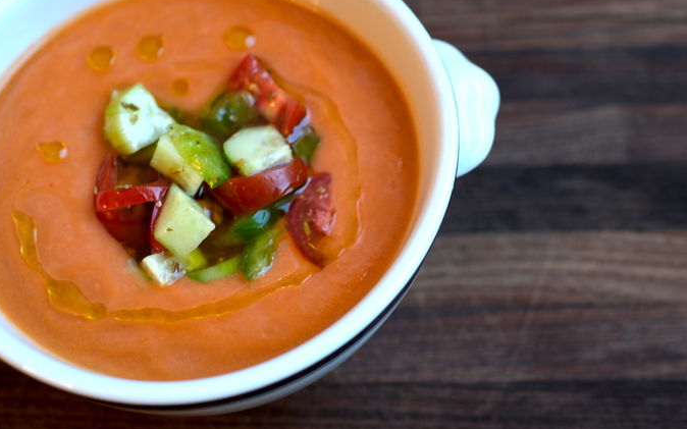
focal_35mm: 51
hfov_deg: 39.6
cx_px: 328
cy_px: 225
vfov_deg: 25.3
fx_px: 955
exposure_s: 1/42
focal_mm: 30
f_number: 2.8
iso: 640
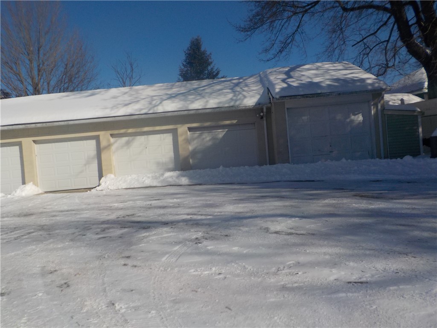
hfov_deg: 60.0
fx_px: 379
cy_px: 164
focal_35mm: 30
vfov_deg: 46.8
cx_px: 218
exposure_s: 1/800
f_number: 6.6
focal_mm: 4.1
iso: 125
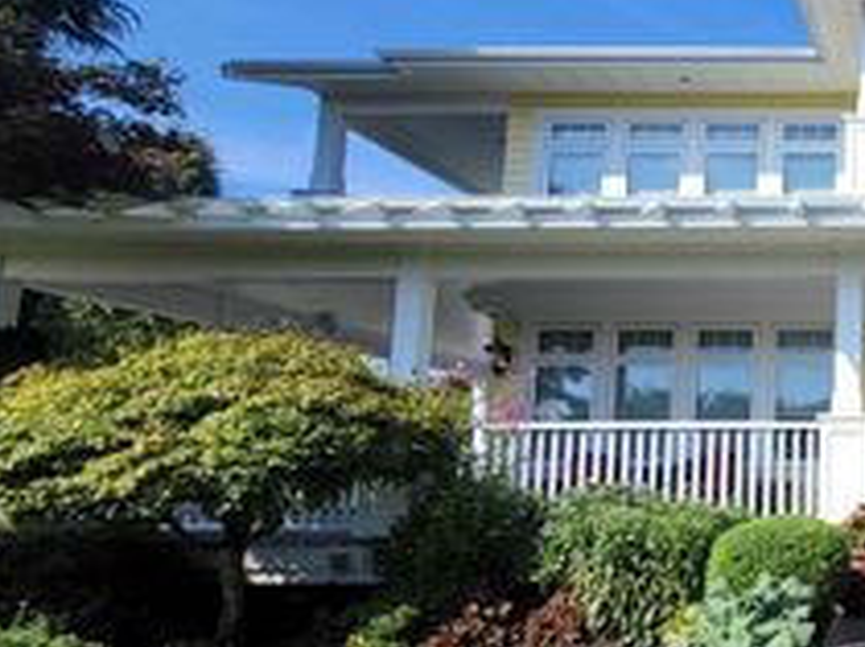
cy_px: 369
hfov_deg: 43.2
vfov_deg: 45.2
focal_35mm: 31
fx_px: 774
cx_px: 980
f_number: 2.2
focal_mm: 2.2
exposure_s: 1/1493
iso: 64
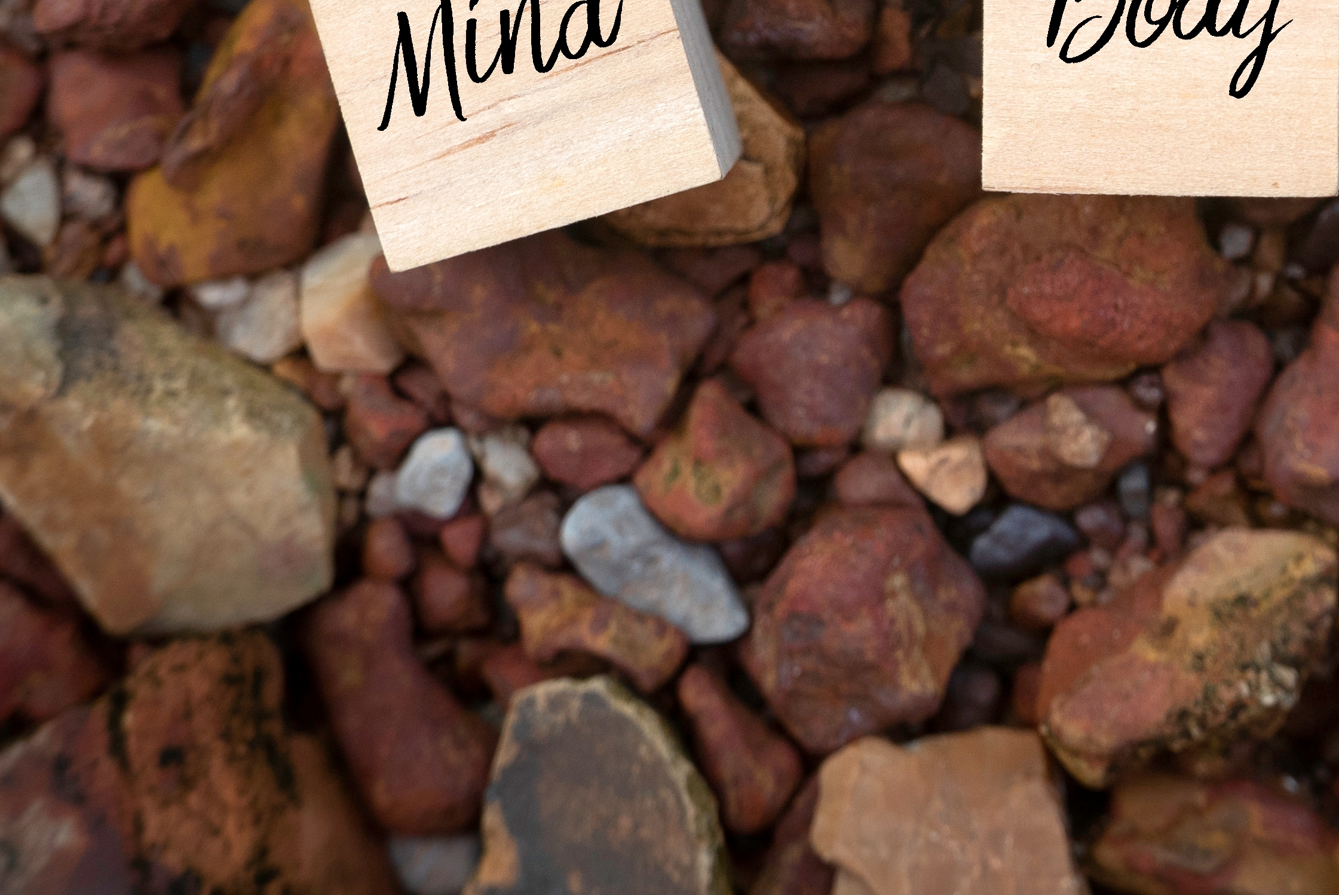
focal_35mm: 143
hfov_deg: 14.2
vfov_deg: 9.6
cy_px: 51
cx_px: 1121
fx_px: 5323
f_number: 4.5
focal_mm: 34
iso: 200
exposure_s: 1/125
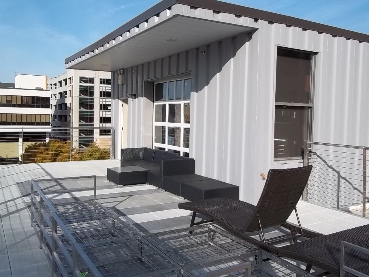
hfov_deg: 56.8
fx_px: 341
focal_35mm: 32
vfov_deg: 44.2
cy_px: 138
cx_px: 184
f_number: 5.5
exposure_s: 1/400
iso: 80
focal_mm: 5.7
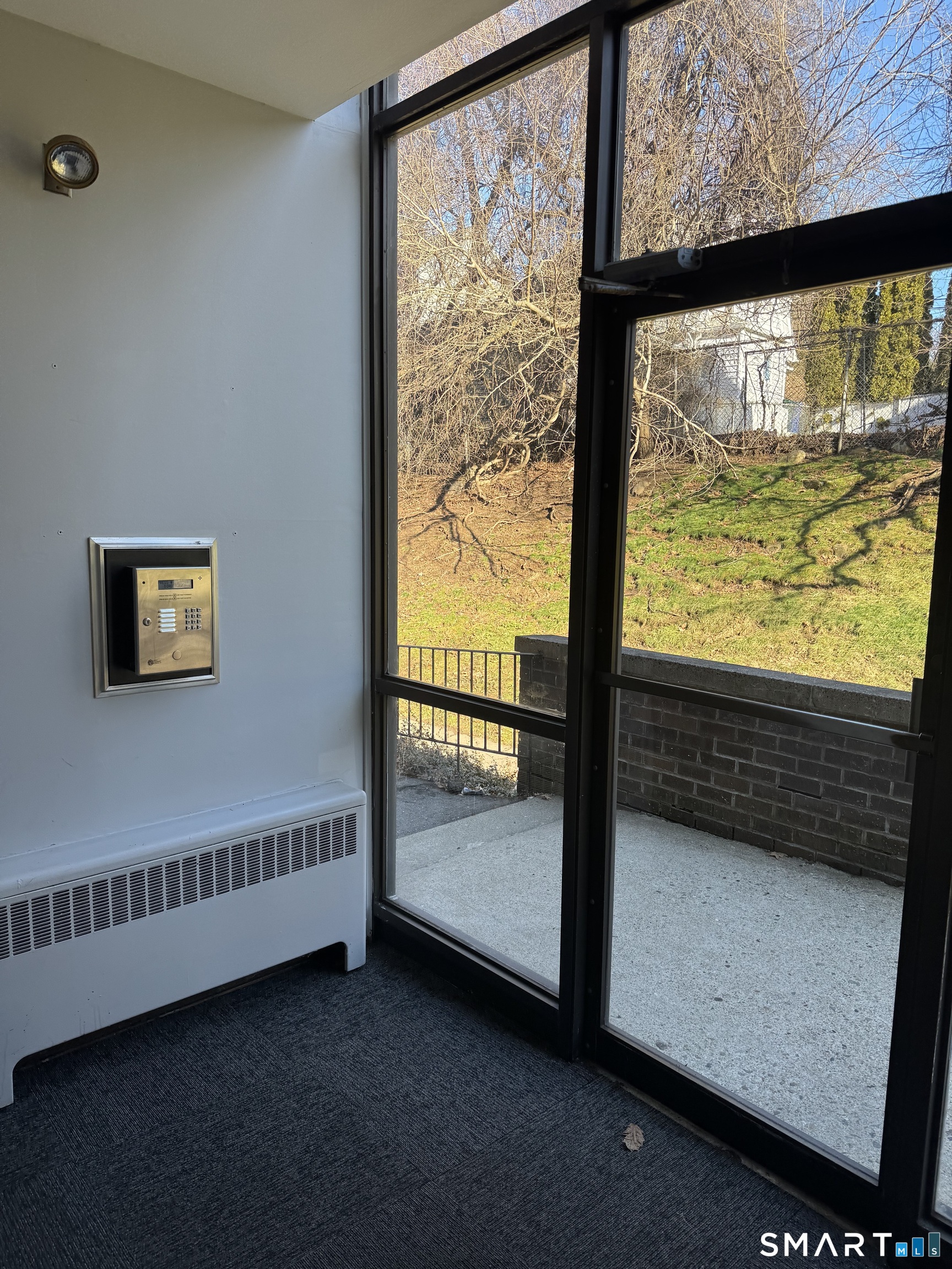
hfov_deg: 56.8
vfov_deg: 71.6
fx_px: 880
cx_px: 476
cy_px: 634
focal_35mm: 24
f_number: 1.78
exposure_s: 1/451
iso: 80
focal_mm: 6.76
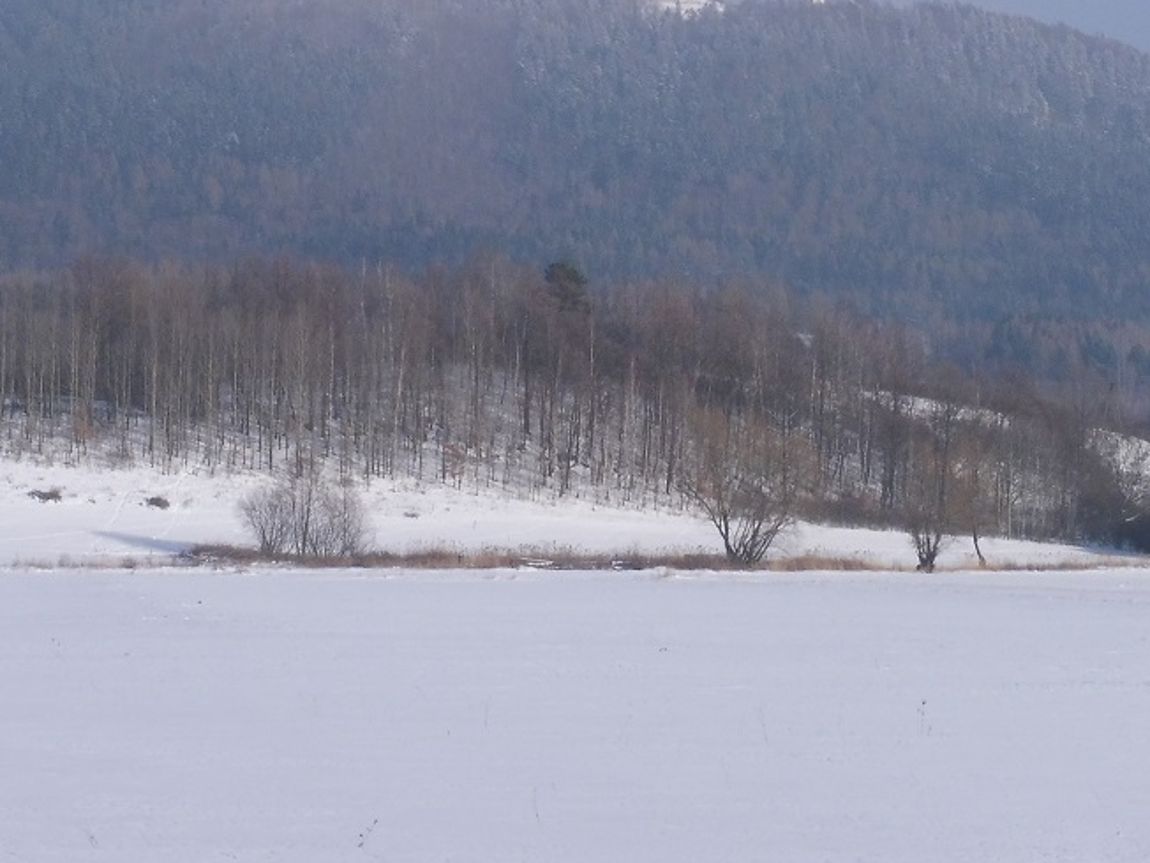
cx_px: 472
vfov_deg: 12.0
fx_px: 4086
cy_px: 255
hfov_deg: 16.0
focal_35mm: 123
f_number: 6.3
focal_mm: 10.3
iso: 100
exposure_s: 1/640
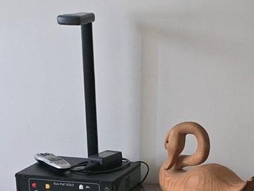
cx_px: 228
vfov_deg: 10.6
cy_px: 330
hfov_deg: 14.7
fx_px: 977
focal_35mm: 133
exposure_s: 1/40
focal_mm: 6.3
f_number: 1.7
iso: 1600
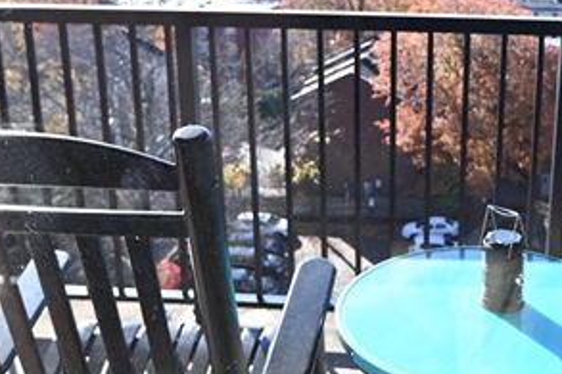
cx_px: 439
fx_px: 764
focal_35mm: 49
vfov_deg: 27.3
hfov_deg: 39.0
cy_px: 122
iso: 100
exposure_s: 1/125
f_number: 4.5
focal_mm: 14
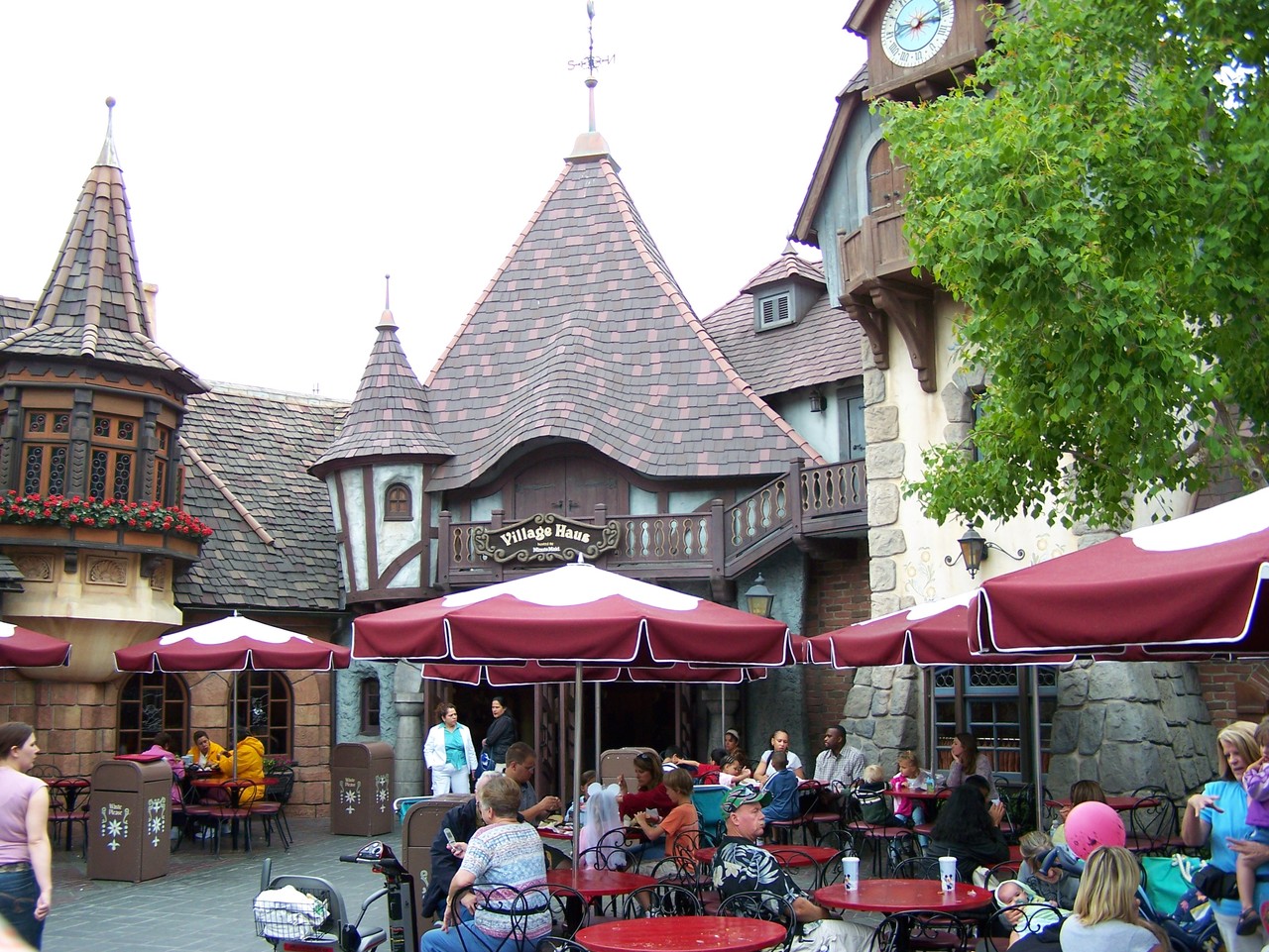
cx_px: 634
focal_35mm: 38
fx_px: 1394
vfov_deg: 37.7
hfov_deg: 49.0
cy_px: 476
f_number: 2.8
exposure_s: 1/100
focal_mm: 6.3
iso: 80
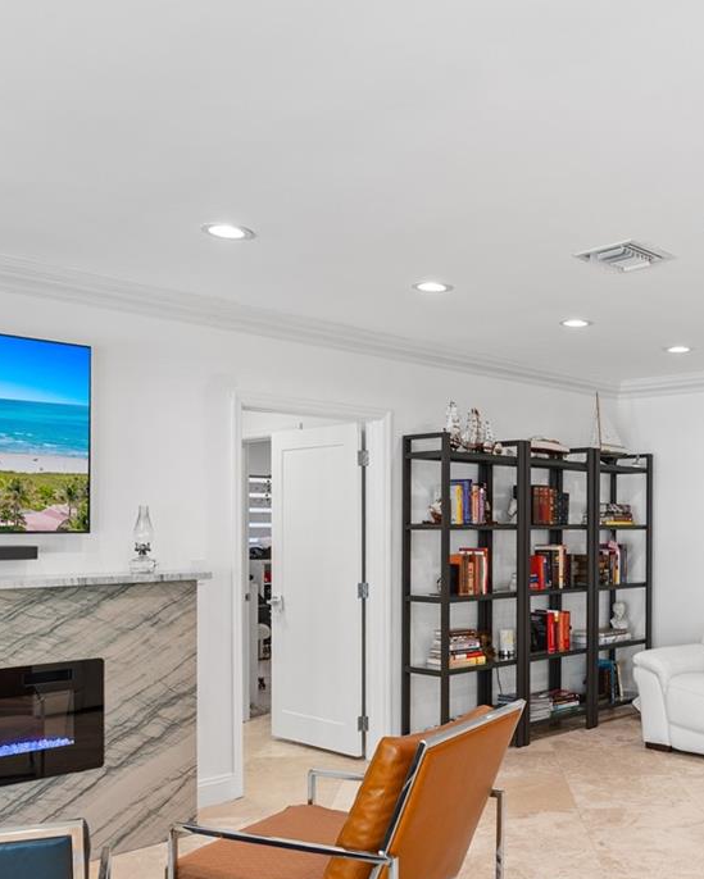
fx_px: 911
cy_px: 547
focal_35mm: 35
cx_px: 549
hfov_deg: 40.7
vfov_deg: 51.0
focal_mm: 16
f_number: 4.5
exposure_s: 1/15
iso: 320
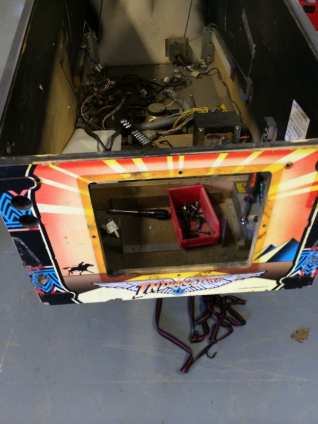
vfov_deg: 60.0
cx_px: 159
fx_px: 367
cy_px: 212
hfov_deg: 46.8
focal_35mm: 30
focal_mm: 4.12
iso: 160
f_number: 2.2
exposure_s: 1/30
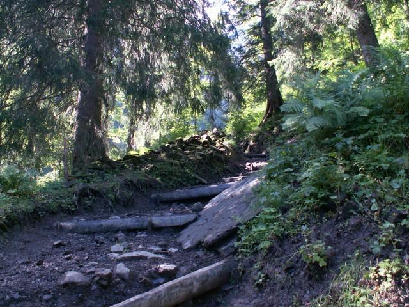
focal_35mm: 35
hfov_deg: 52.6
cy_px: 154
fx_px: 414
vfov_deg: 40.7
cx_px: 204
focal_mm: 5.86
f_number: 2.8
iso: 64
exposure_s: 1/40
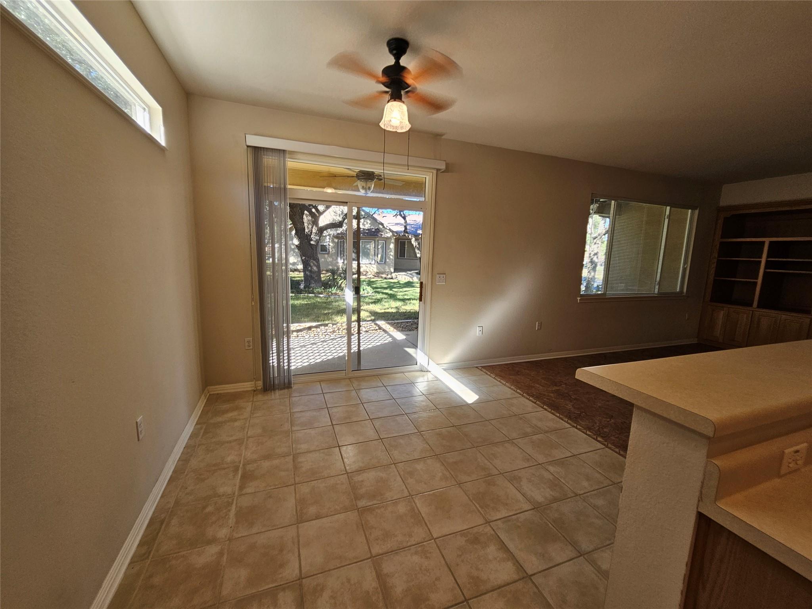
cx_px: 406
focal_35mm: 13
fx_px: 305
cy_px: 304
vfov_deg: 89.9
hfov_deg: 106.2
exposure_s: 1/60
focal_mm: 2.2
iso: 50
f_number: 2.2
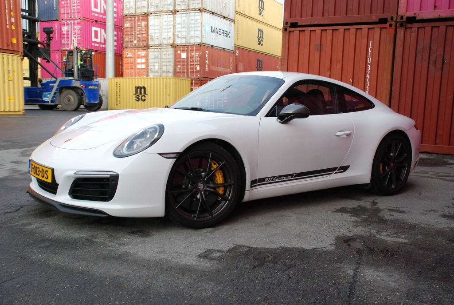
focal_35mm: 38
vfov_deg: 35.6
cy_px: 152
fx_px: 474
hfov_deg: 51.2
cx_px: 227
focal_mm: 25
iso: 800
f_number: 3.8
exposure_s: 1/1000
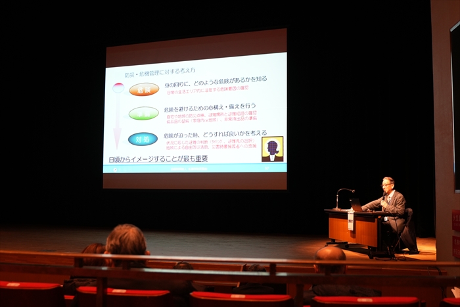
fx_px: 550
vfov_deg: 31.2
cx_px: 230
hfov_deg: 45.4
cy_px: 154
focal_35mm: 43
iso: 1000
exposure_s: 1/50
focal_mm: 29
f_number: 2.8
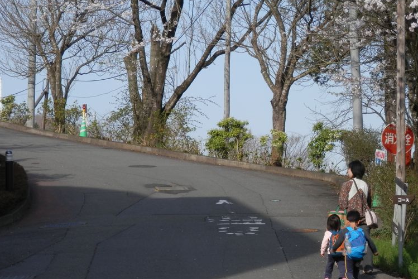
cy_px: 153
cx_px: 219
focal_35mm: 171
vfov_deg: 8.0
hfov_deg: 12.0
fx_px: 1986
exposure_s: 1/320
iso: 80
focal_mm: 27.5
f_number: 5.5
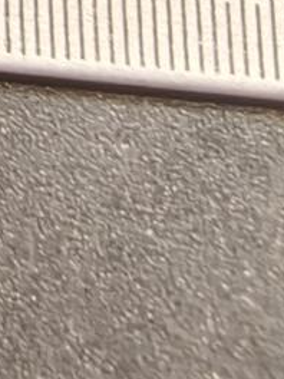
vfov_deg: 12.1
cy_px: -165
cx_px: -555
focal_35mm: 157
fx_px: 1717
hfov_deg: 8.1
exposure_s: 1/50
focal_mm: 2.32
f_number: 2
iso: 250
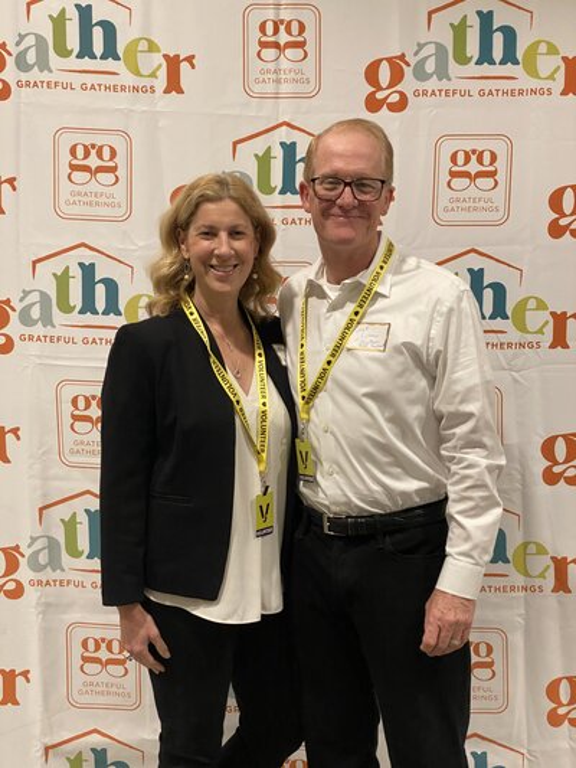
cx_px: 288
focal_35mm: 52
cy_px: 384
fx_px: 1153
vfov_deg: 36.8
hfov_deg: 28.0
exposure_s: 1/60
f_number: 2
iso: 250
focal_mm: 6
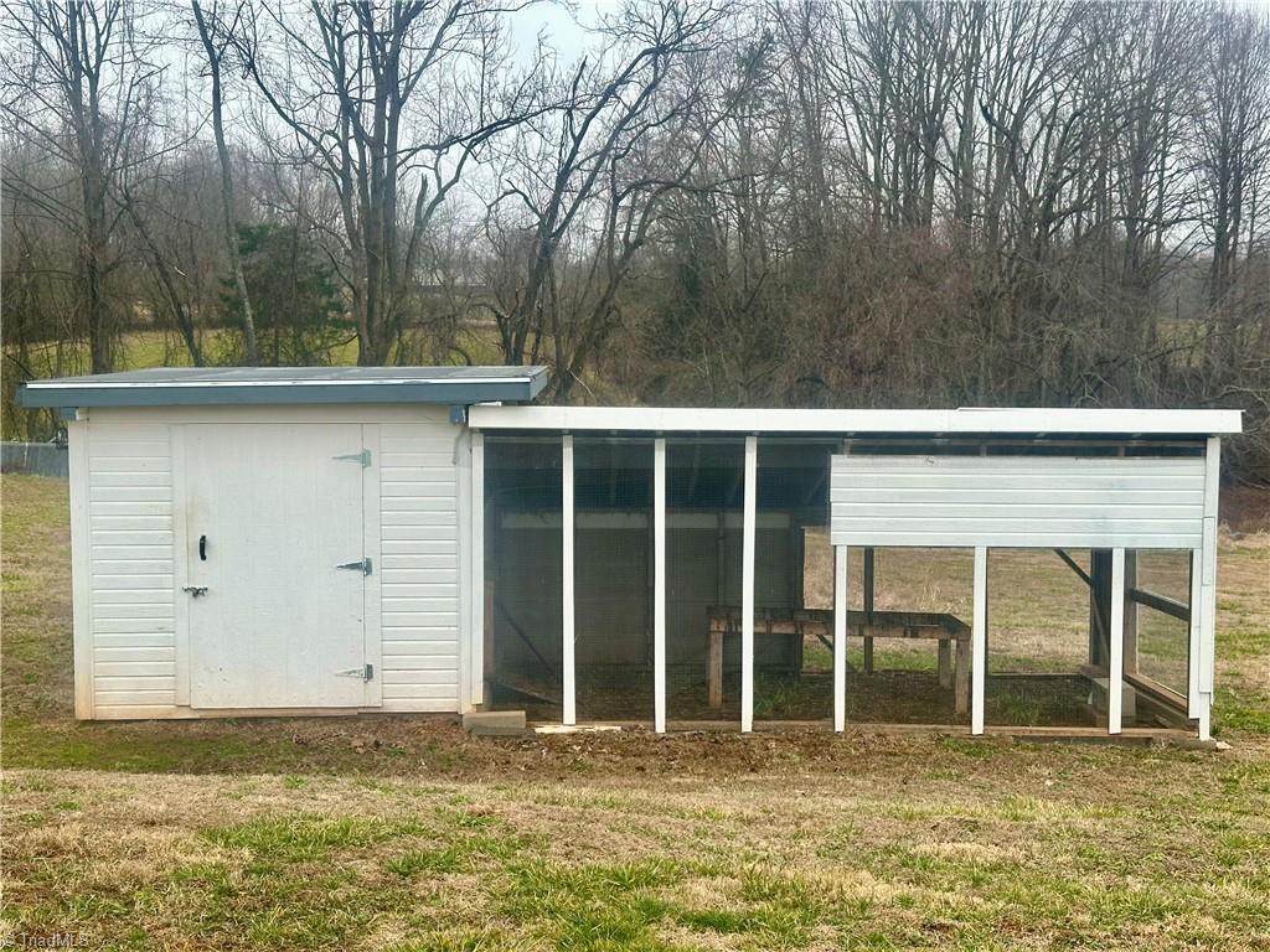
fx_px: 1761
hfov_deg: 39.7
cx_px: 635
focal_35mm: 48
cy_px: 476
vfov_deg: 30.3
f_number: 1.78
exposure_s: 1/343
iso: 64
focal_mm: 6.86
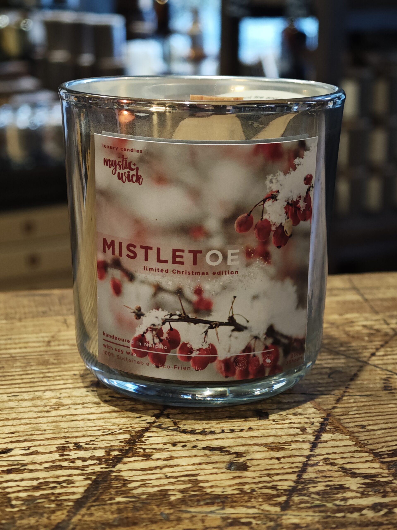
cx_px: 198
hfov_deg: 19.6
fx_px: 1147
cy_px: 265
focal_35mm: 75
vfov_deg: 26.0
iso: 1250
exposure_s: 1/50
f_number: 1.25
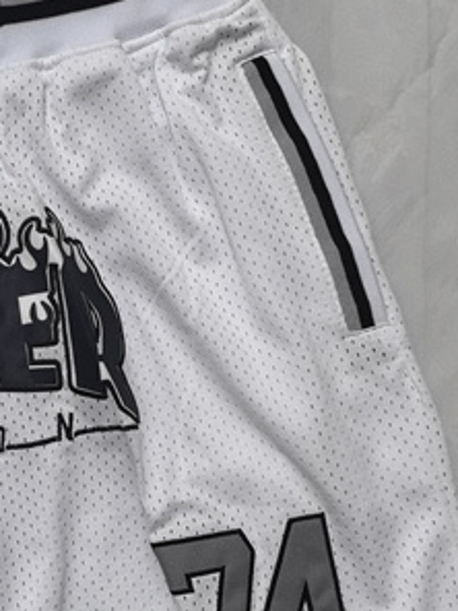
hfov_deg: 19.1
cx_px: -78
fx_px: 1288
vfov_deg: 26.7
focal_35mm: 73
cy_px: 347
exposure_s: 1/50
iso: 250
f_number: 2
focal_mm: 5.75
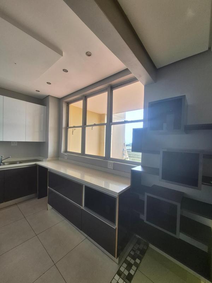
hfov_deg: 89.9
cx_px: 106
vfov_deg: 106.2
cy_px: 142
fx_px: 106
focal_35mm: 13
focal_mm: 1.74
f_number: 2.2
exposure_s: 1/100
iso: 64
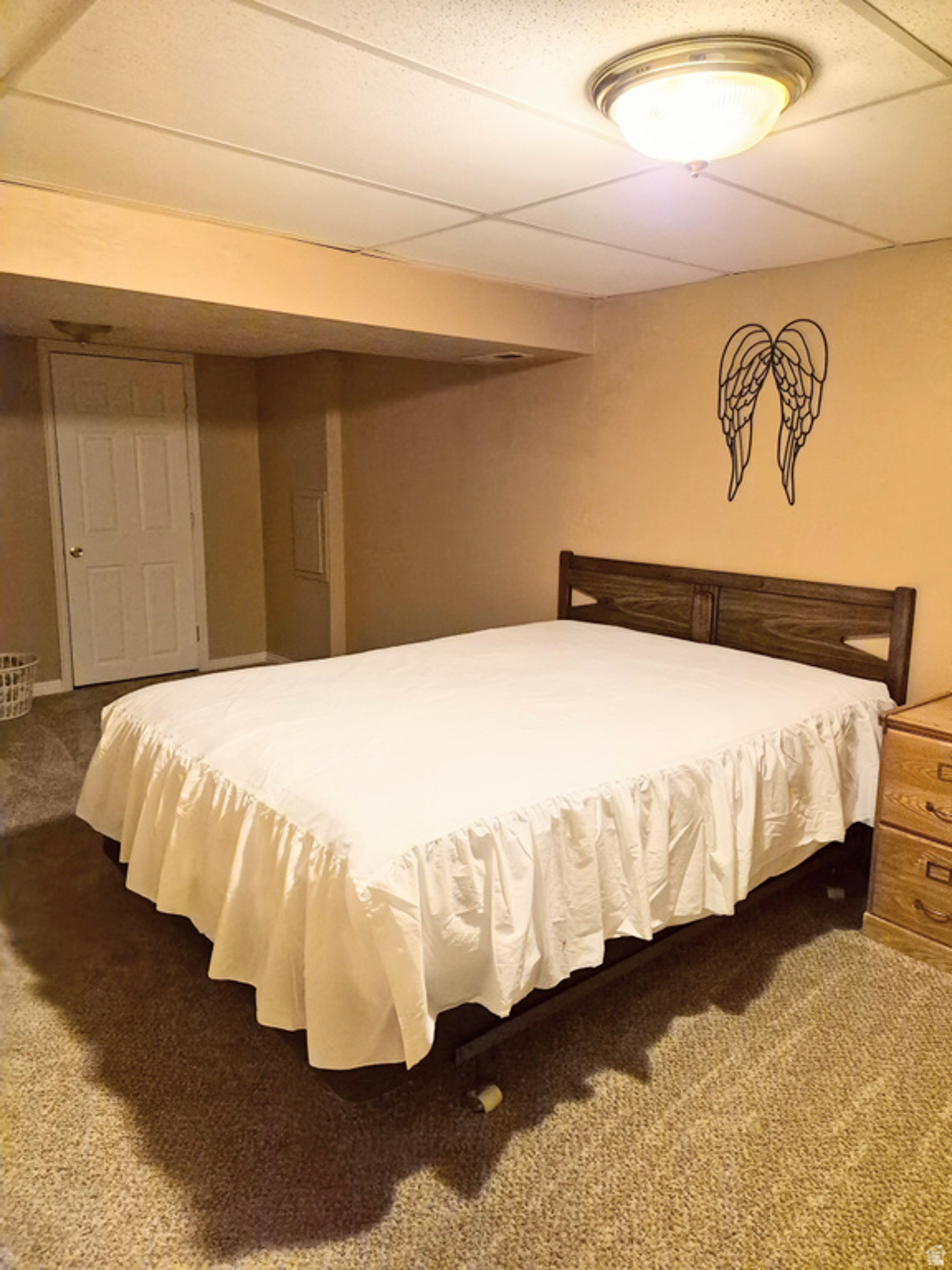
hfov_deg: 58.9
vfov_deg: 73.9
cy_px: 635
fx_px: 843
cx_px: 476
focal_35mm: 23
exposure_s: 1/120
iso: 2000
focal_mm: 5.4
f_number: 1.8
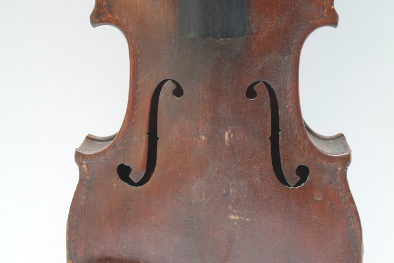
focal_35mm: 82
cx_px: 197
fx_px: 903
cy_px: 132
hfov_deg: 24.6
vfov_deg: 16.6
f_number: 5.6
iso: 2000
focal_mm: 55
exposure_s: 1/60
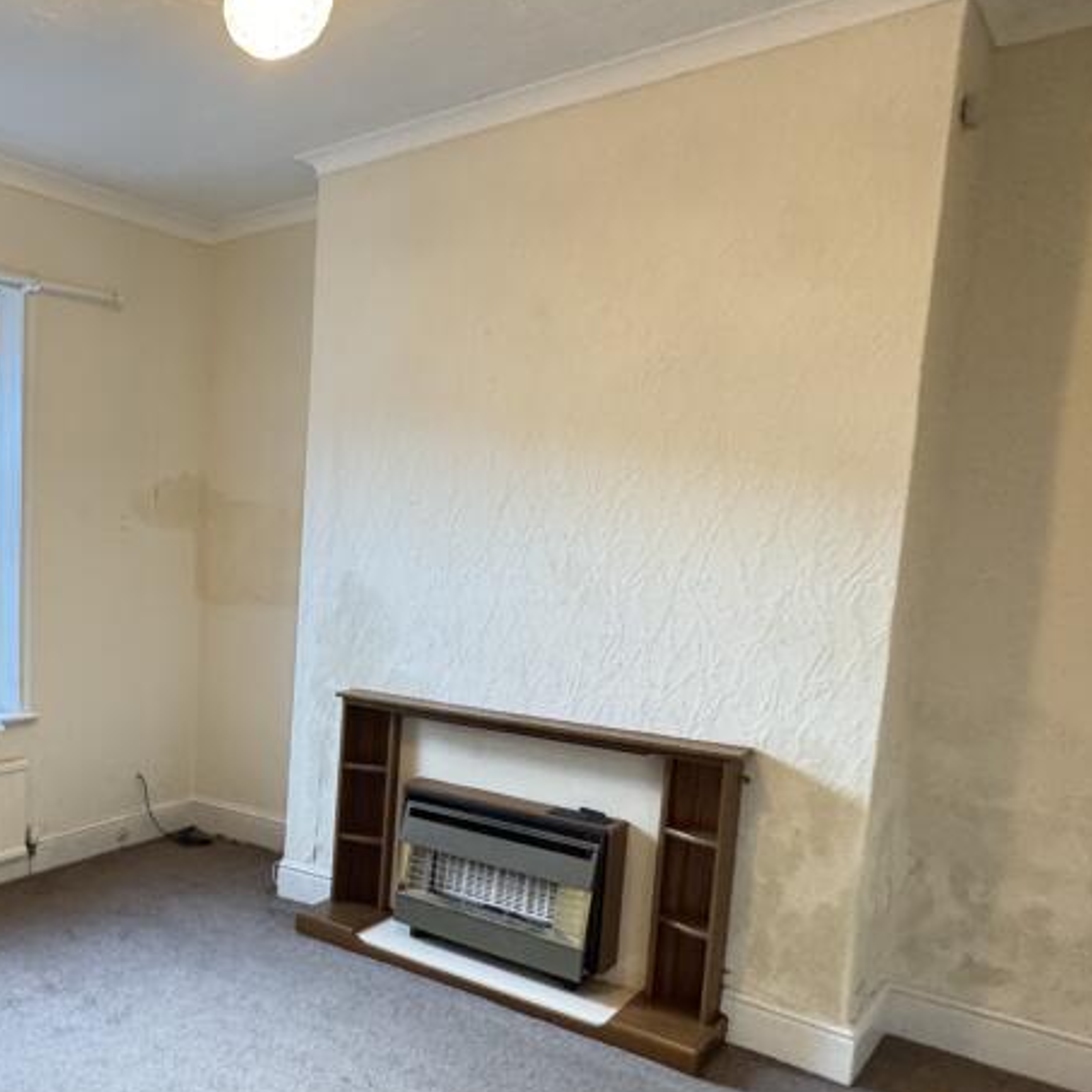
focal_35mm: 28
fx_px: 999
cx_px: 24
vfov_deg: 57.1
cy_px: 624
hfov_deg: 48.3
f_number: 2.2
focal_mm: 2.22
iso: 640
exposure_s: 1/50
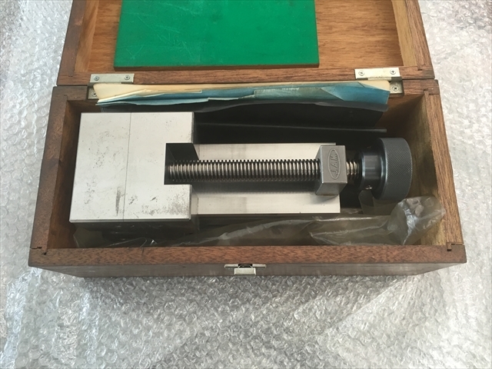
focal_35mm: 29
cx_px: 246
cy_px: 184
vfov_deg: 48.2
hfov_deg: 61.7
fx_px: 412
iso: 80
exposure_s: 1/30
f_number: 2.2
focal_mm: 4.15
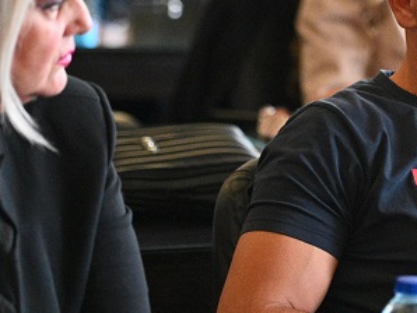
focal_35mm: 309
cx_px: 480
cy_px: 52
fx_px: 3725
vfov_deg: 4.8
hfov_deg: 6.4
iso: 8000
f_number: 3.5
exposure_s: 1/640
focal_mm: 120
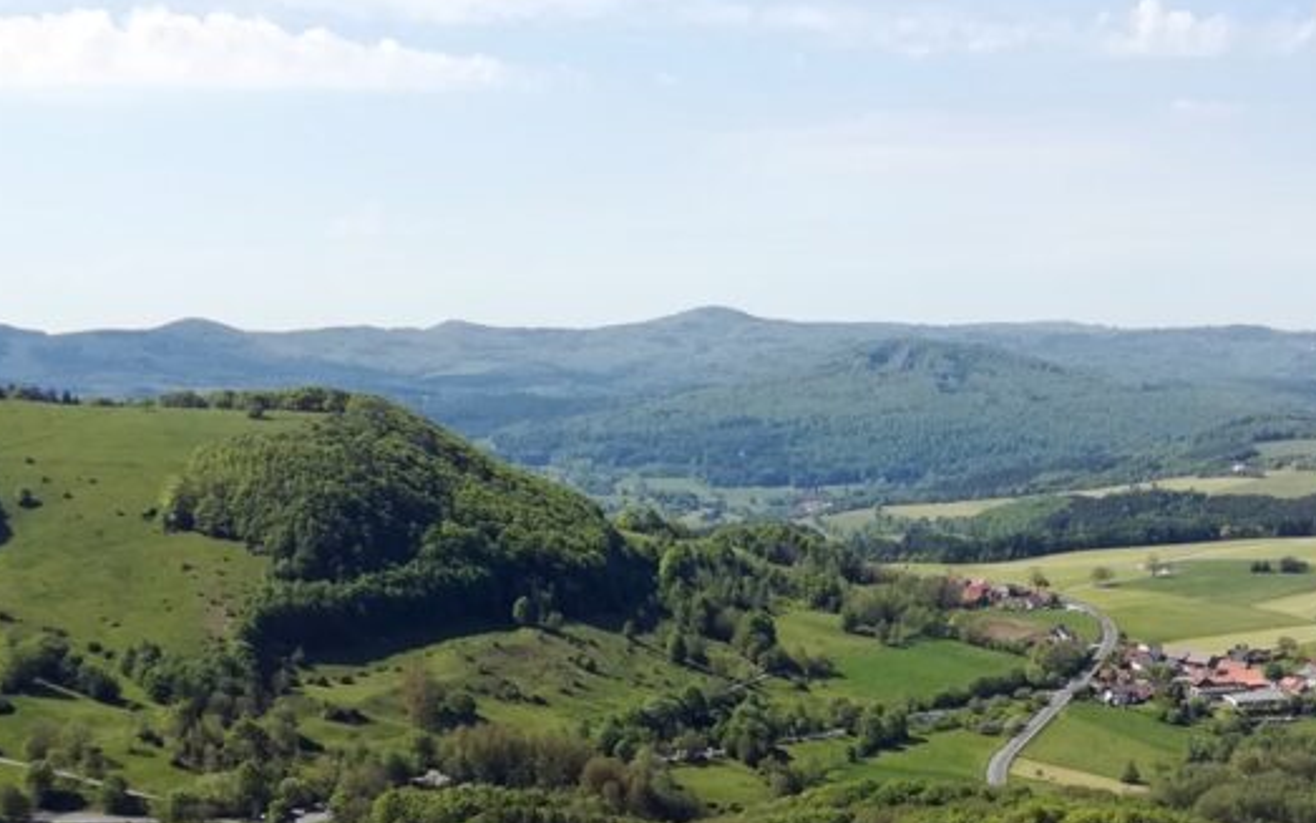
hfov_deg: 36.8
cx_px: 949
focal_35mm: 54
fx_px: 1937
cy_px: 778
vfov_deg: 23.2
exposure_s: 1/743
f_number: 2.2
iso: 50
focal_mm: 3.83
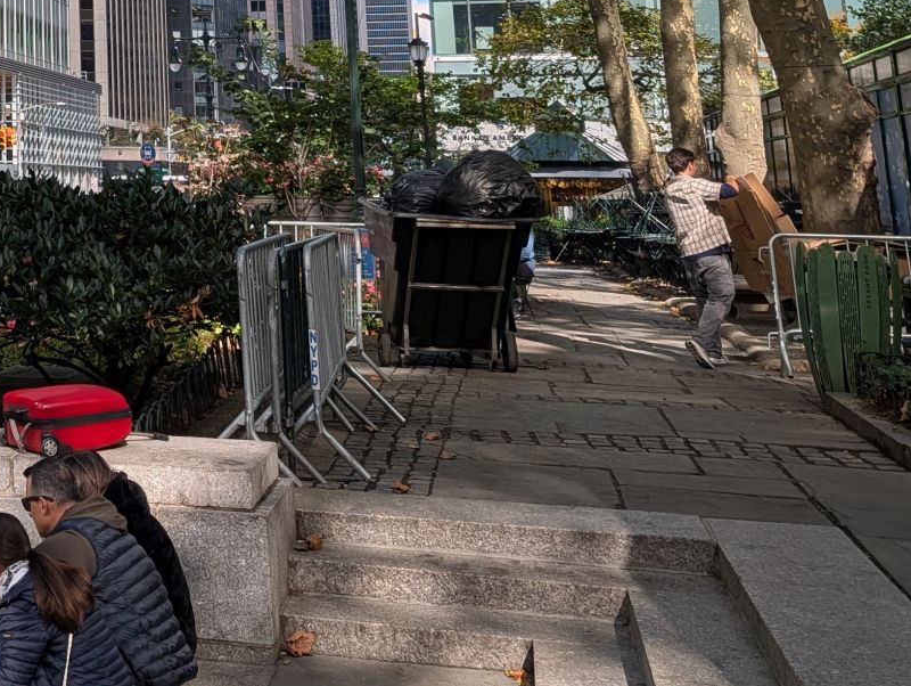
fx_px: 1581
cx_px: -154
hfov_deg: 28.4
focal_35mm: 60
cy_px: -171
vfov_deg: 22.3
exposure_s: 1/4926
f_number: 1.68
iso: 23
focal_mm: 6.9
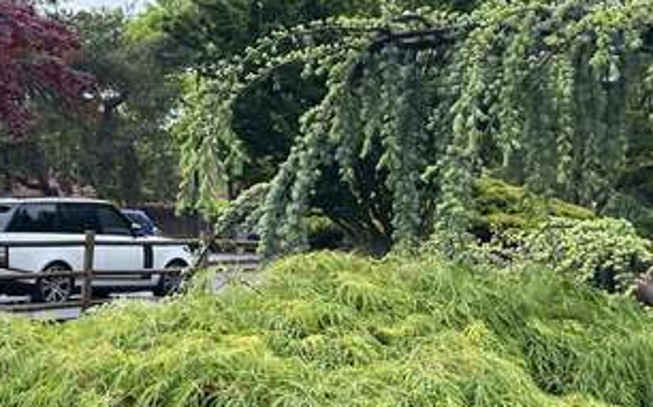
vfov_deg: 18.0
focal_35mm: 72
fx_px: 1281
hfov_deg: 27.9
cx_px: 113
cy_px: 260
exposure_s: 1/518
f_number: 1.5
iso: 50
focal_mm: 5.7
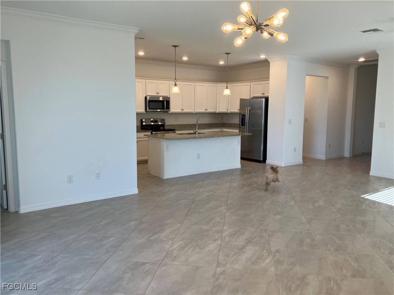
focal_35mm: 28
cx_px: 197
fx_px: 319
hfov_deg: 63.4
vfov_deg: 49.7
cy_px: 148
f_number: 1.8
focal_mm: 3.99
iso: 40
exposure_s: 1/60
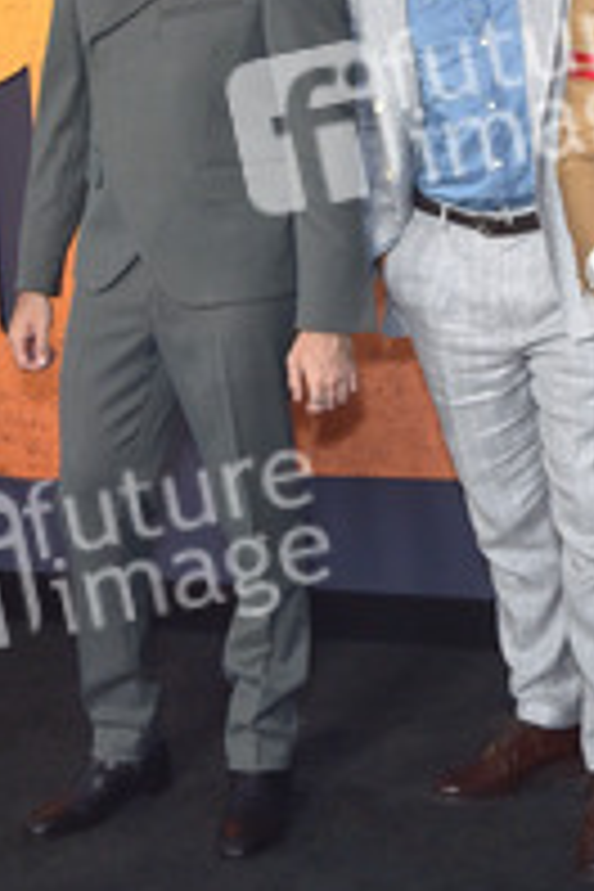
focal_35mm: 81
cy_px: 333
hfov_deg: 16.5
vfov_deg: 25.0
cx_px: 592
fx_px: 2005
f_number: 6.3
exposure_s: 1/250
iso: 800
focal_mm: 40
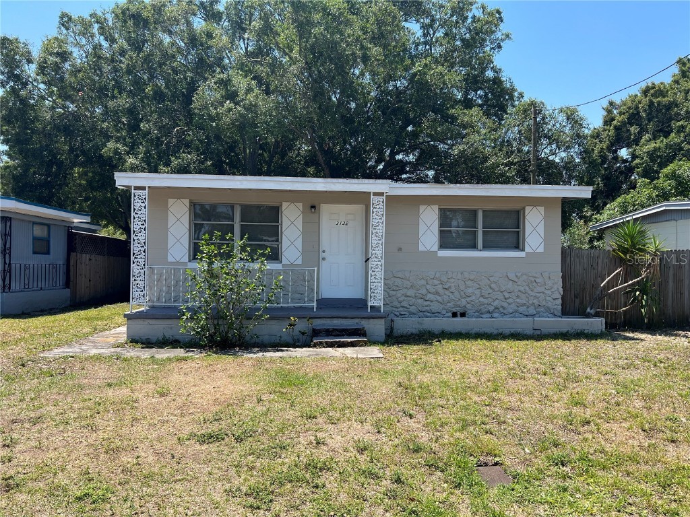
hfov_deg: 67.3
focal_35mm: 26
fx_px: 518
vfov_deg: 53.1
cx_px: 345
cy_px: 258
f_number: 1.5
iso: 50
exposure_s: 1/2353
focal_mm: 5.7
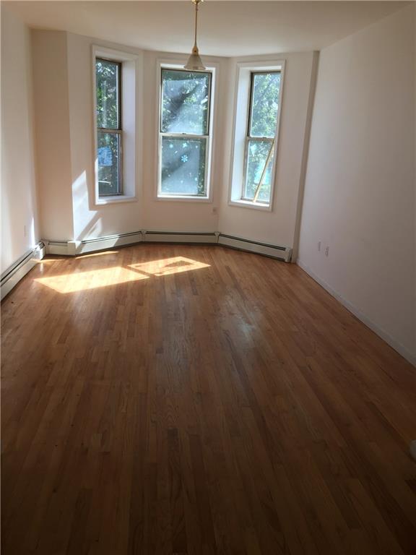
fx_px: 465
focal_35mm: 29
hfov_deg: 48.2
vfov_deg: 61.7
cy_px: 278
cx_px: 208
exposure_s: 1/120
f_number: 2.2
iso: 32
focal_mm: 4.15
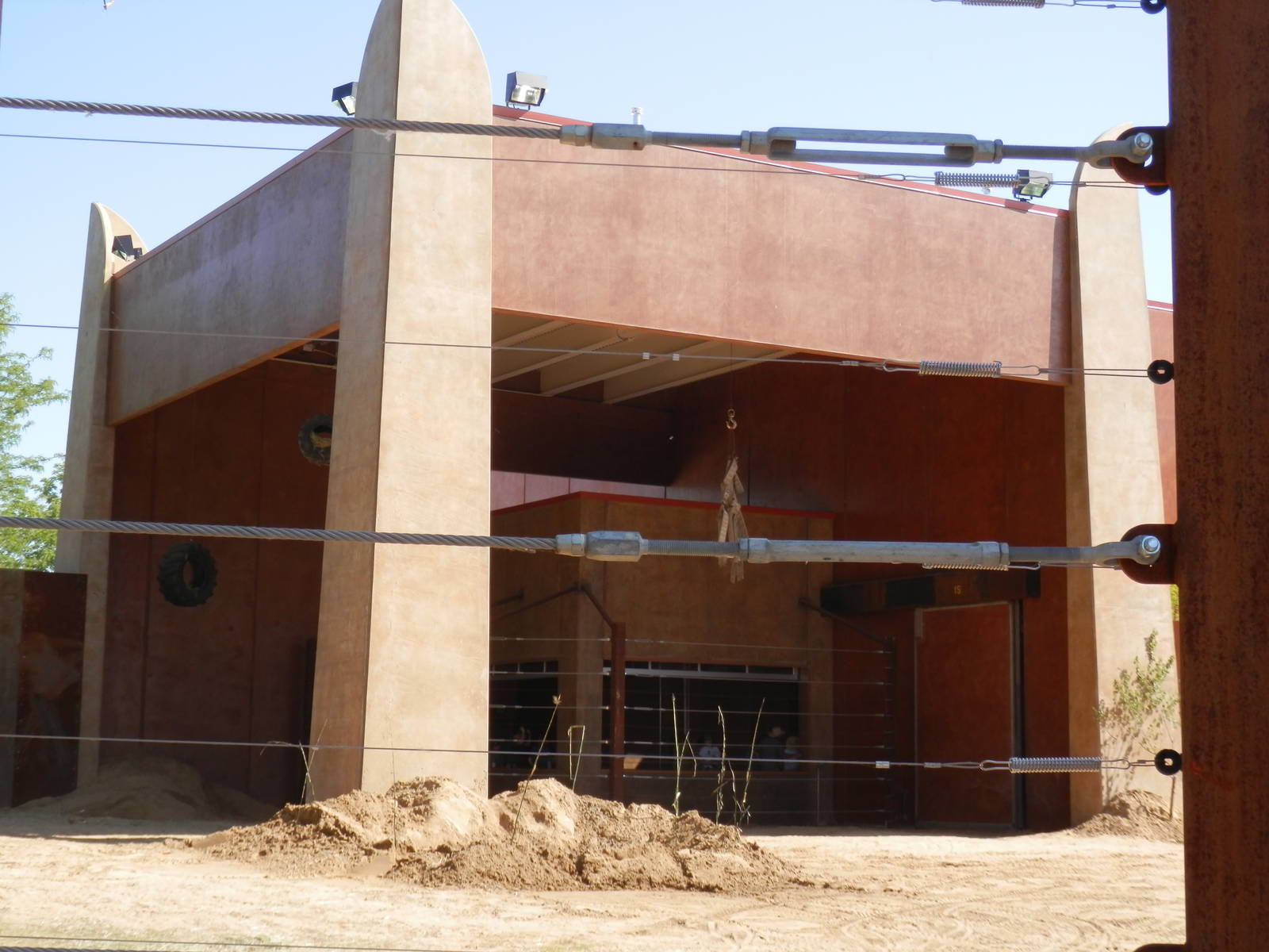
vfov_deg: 27.0
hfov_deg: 35.5
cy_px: 476
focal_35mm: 54
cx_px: 634
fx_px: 1980
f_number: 4.1
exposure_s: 1/250
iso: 80
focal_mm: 9.8
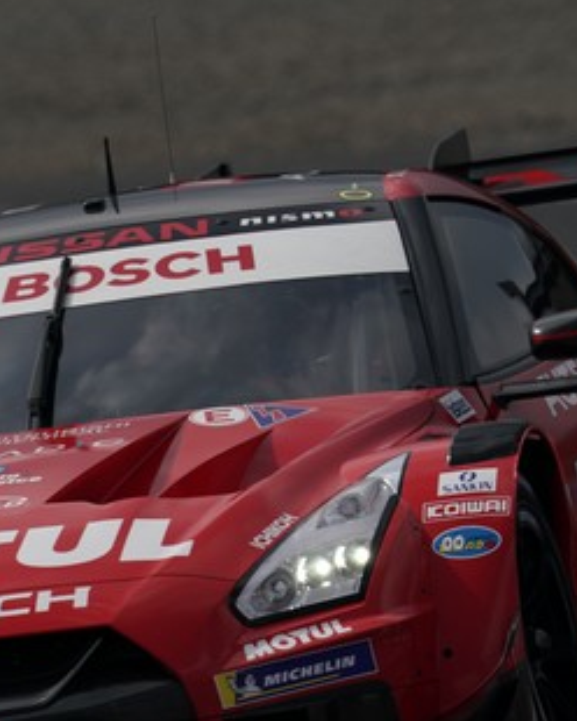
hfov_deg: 1.2
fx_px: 27921
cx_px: 105
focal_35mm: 1308
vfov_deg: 1.5
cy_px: 484
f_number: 11
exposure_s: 1/800
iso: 200
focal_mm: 600
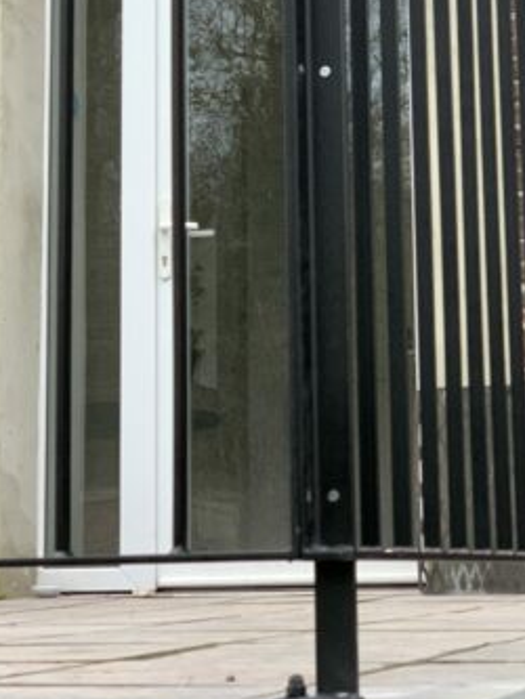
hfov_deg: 14.2
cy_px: 116
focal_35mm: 104
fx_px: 2102
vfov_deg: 18.7
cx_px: 313
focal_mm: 6
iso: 125
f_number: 2.4
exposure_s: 1/80
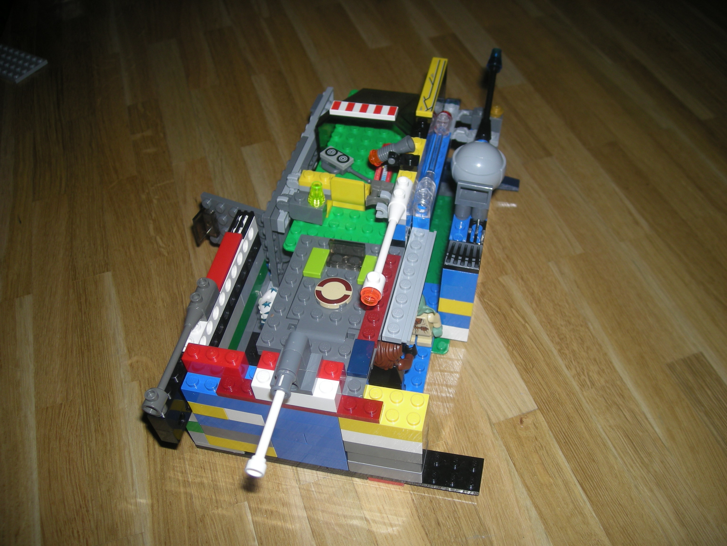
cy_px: 273
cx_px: 364
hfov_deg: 52.6
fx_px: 735
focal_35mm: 35
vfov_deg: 40.7
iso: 50
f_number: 2.8
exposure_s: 1/60
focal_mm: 5.7
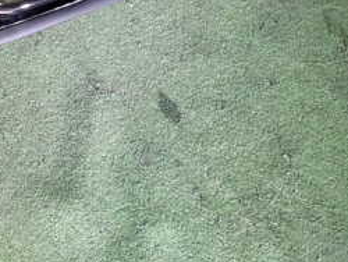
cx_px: -60
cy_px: 67
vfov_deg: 24.2
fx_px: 604
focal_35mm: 60
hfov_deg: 28.4
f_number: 2
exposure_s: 1/30
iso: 320
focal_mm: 4.5
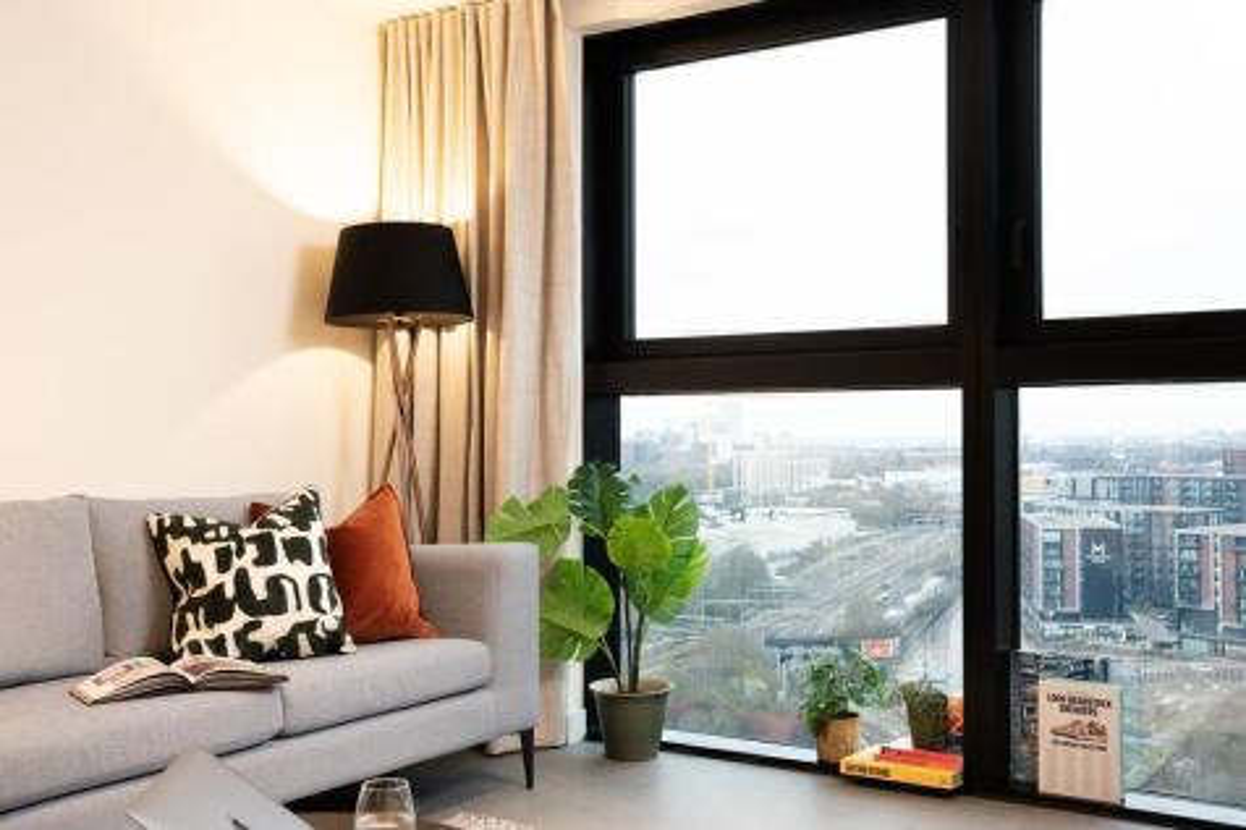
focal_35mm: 39
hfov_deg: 49.1
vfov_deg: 33.9
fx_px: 1363
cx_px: 623
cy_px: 415
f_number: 8
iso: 400
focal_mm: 39.4
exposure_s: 1/5
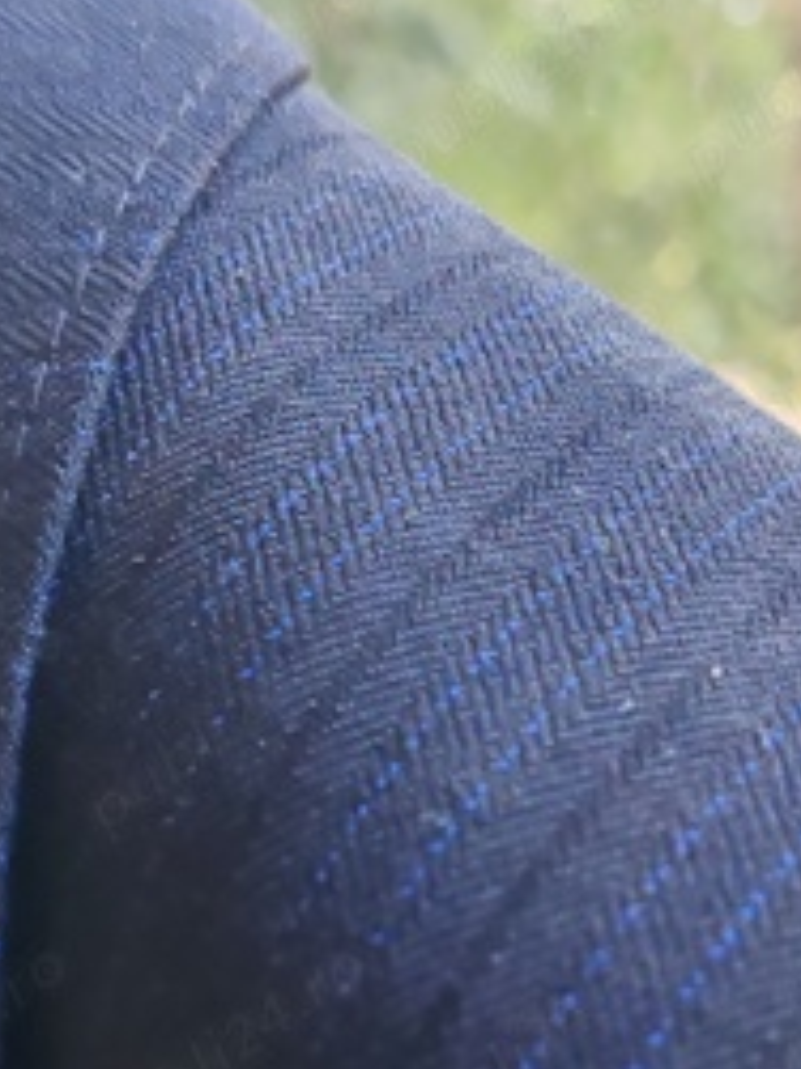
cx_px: 375
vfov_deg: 22.6
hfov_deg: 17.2
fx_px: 2656
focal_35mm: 86
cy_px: 796
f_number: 2.4
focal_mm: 6.12
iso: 1000
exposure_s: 1/100
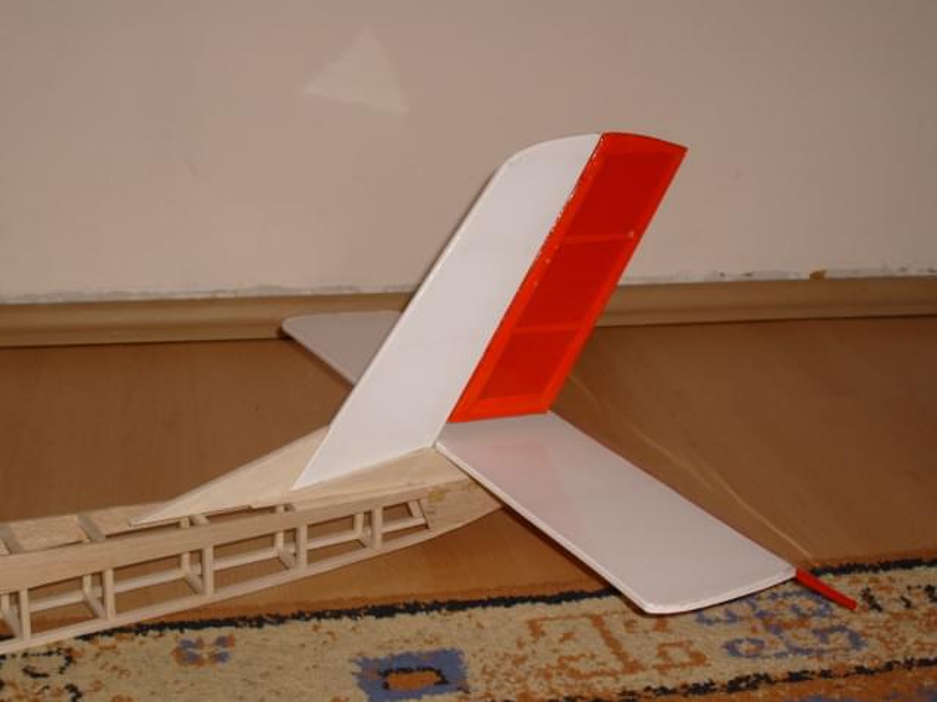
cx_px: 468
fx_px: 1651
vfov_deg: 24.0
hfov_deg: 31.7
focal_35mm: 61
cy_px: 351
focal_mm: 10.3
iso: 100
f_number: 3.6
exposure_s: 1/60
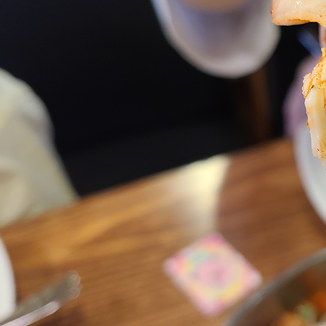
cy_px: 162
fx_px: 597
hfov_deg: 27.0
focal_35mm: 56
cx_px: 393
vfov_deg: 30.6
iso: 160
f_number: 1.8
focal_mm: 5.4
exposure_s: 1/60
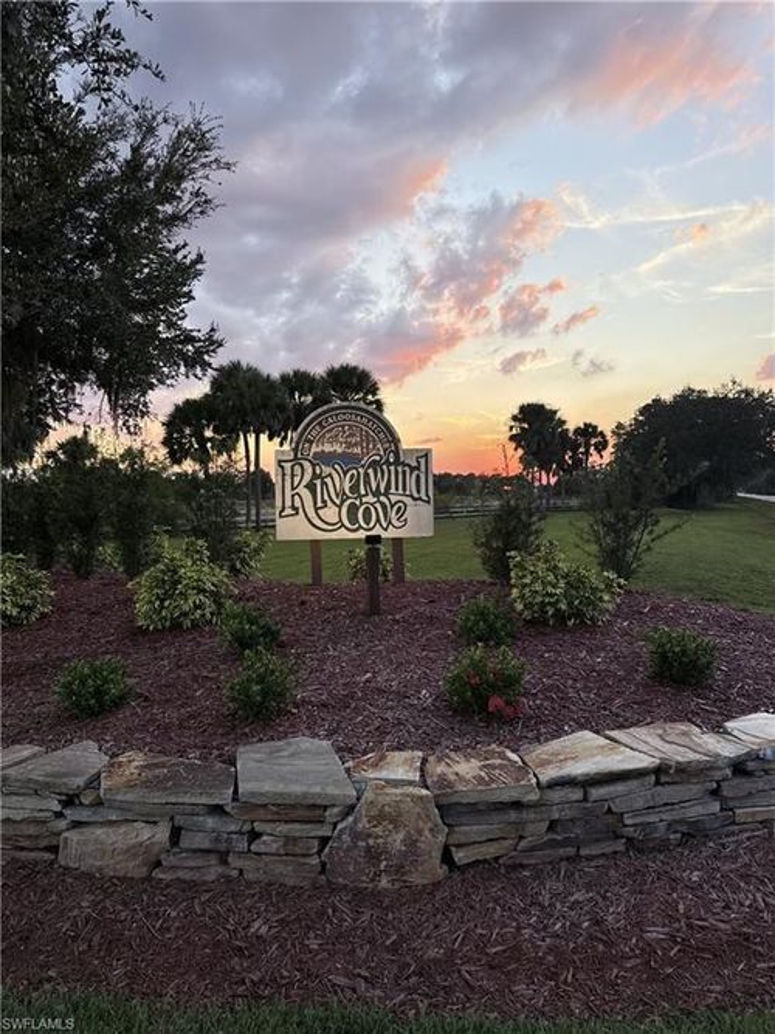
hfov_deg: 56.8
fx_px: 717
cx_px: 388
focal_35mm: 24
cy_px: 517
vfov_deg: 71.6
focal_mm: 6.76
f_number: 1.78
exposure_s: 1/401
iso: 80
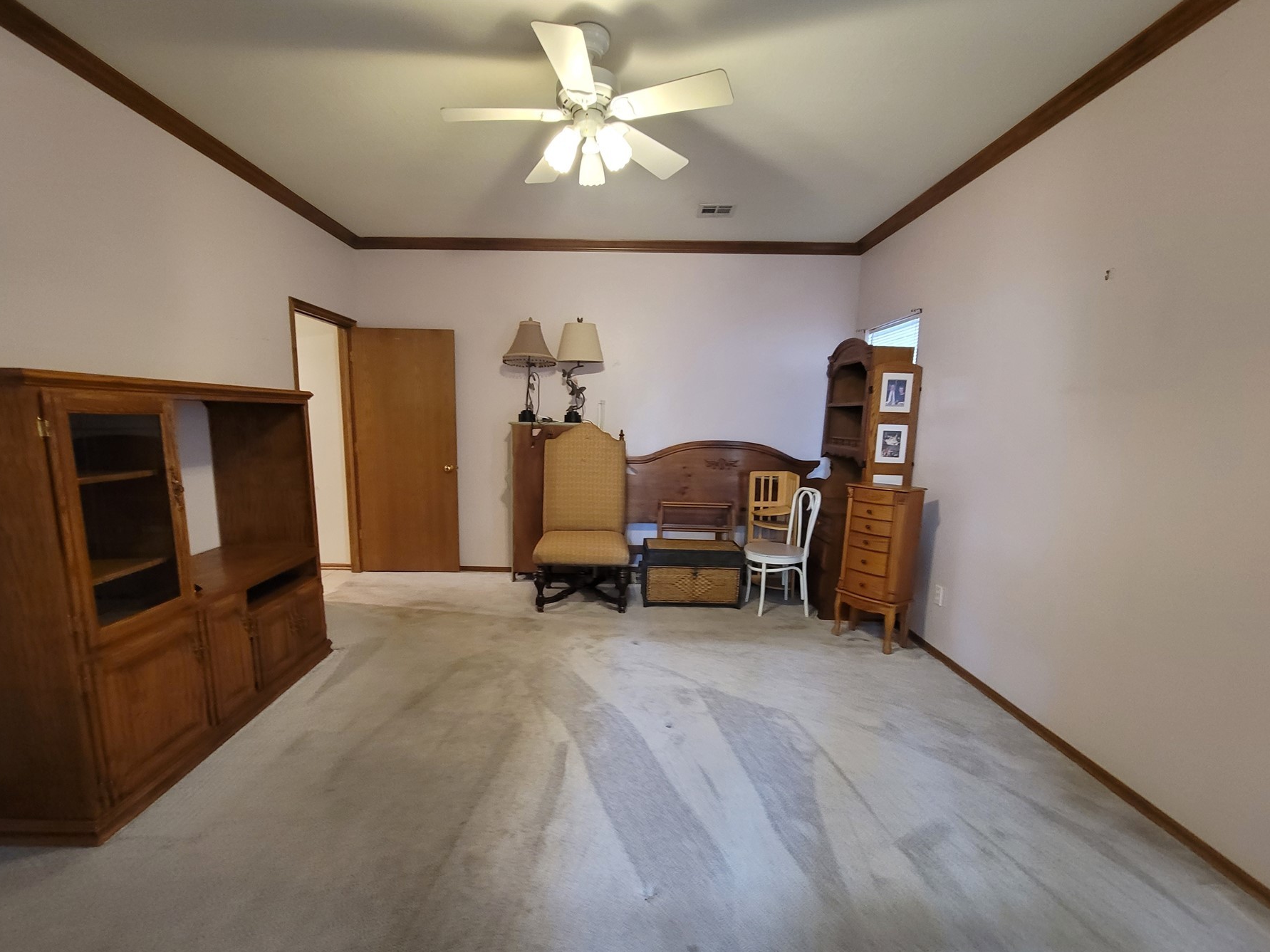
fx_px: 514
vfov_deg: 85.5
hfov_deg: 102.0
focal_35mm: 14
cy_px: 511
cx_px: 611
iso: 640
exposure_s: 1/24
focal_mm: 2.2
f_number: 2.2
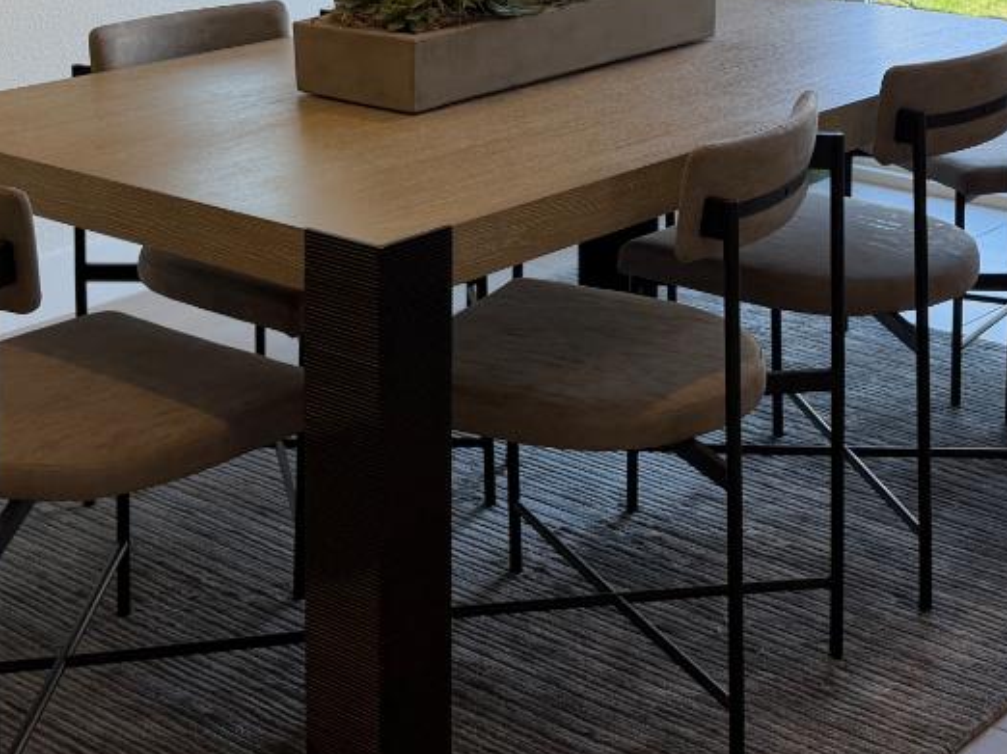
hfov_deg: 28.2
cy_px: -43
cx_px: 473
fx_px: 2006
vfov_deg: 20.4
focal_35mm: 69
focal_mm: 6.76
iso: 80
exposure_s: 1/120
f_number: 1.78
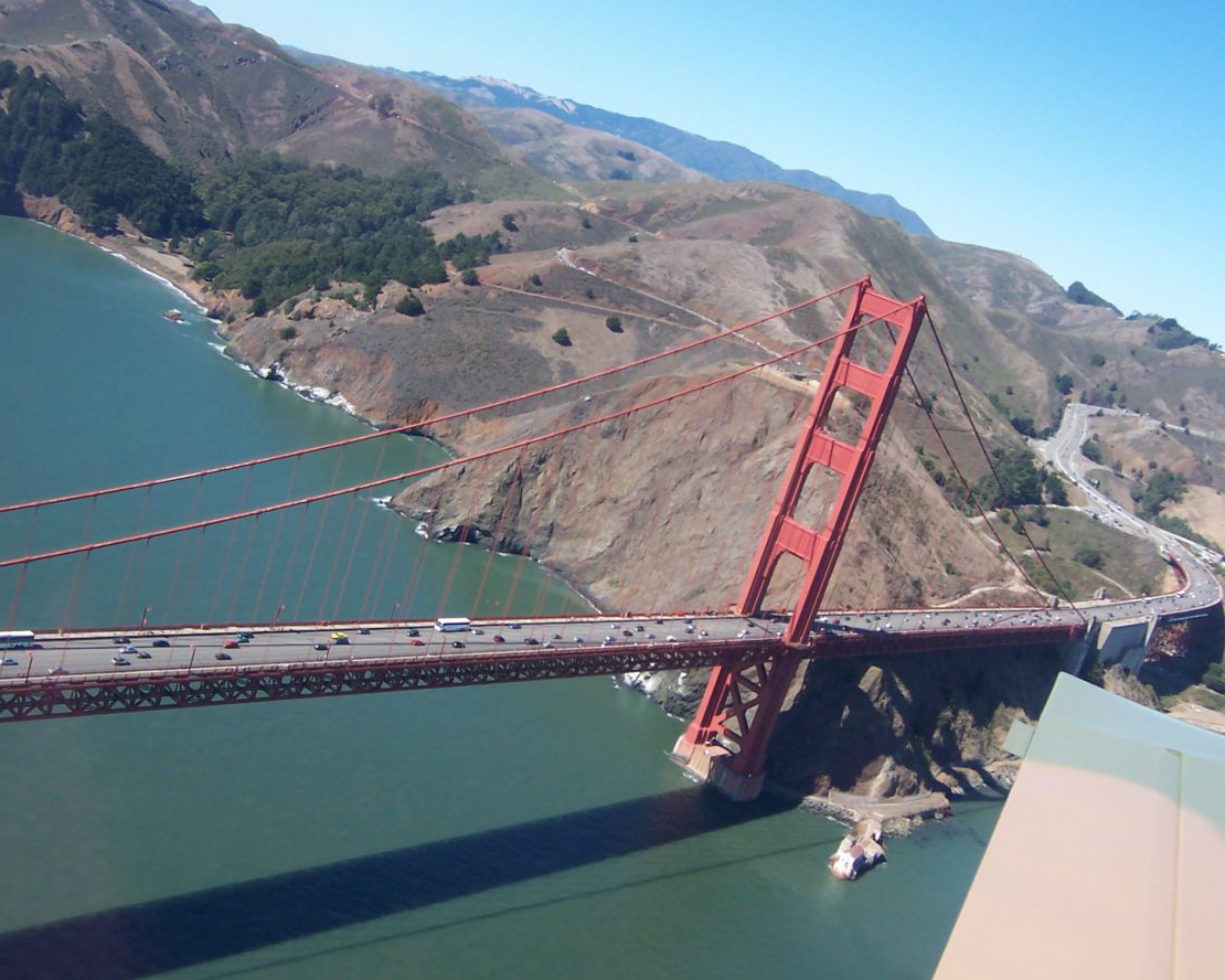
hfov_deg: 47.9
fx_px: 1378
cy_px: 489
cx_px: 657
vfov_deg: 39.2
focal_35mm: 38
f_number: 4
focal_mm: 5.6
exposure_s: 1/500
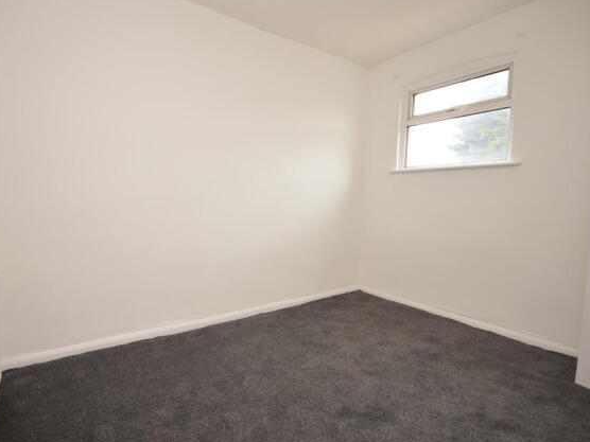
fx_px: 290
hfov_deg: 90.4
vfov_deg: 74.7
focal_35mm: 17
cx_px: 250
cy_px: 219
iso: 400
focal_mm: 10
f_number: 4.5
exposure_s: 1/80
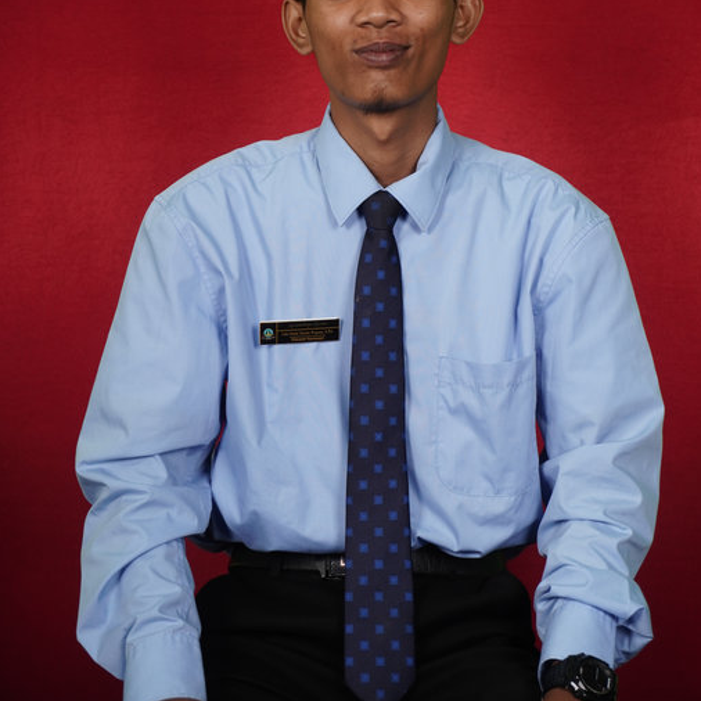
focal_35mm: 89
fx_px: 2039
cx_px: 353
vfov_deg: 19.4
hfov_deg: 19.5
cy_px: 172
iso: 400
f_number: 6.3
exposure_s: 1/160
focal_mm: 46
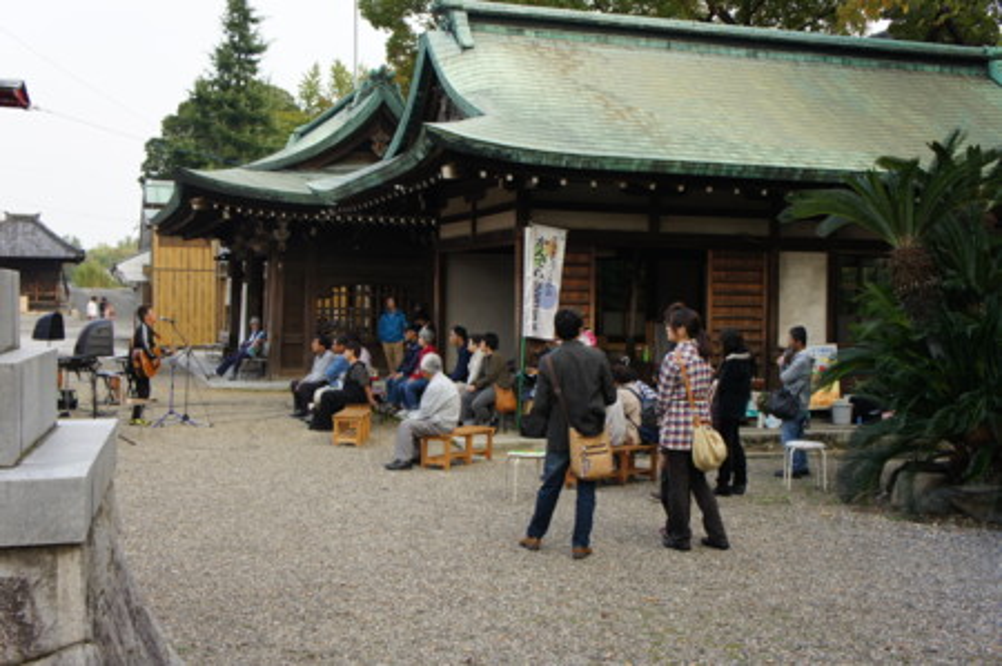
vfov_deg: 32.9
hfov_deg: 48.0
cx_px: 501
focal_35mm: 40
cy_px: 333
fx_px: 1126
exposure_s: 1/60
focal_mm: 27
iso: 200
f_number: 6.3
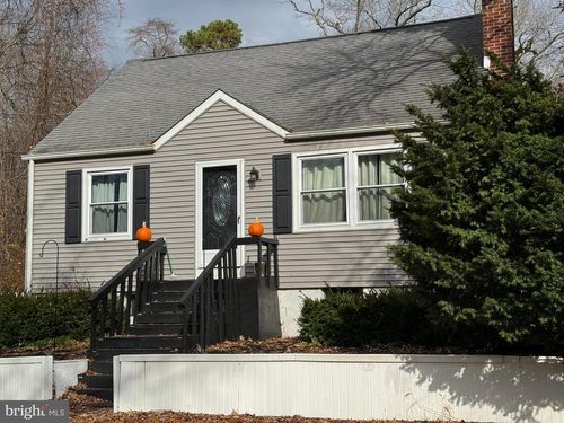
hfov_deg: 39.7
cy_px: 212
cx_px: 282
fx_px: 782
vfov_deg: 30.3
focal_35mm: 48
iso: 64
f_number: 1.78
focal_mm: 6.76
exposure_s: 1/7937
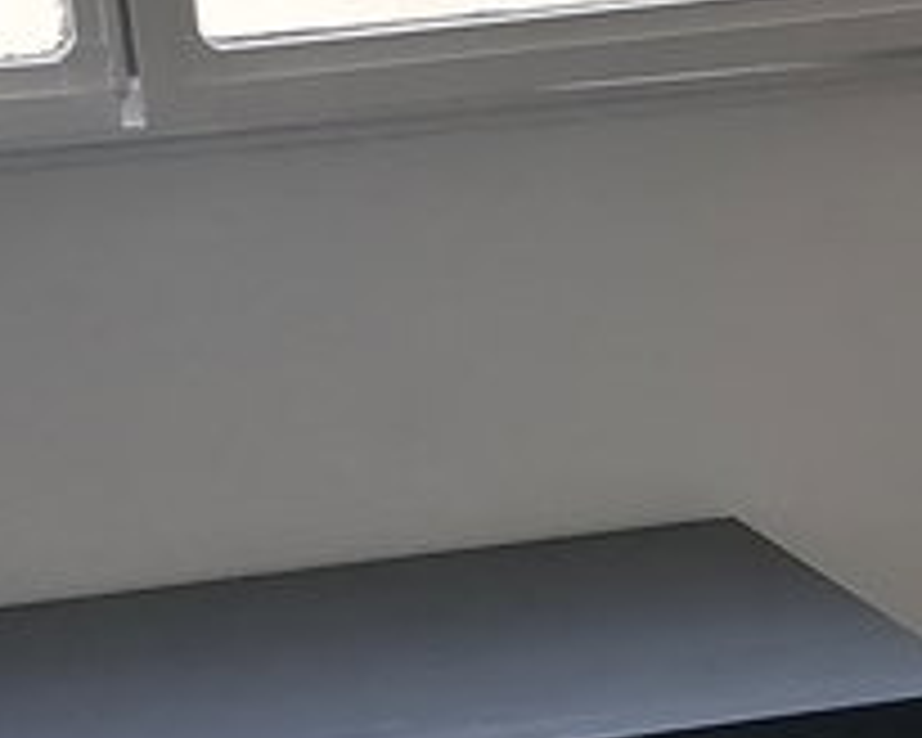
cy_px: 1107
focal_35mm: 206
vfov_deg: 7.4
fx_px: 5621
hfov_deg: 8.9
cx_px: 1723
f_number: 1.8
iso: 50
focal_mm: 4.75
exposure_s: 1/186
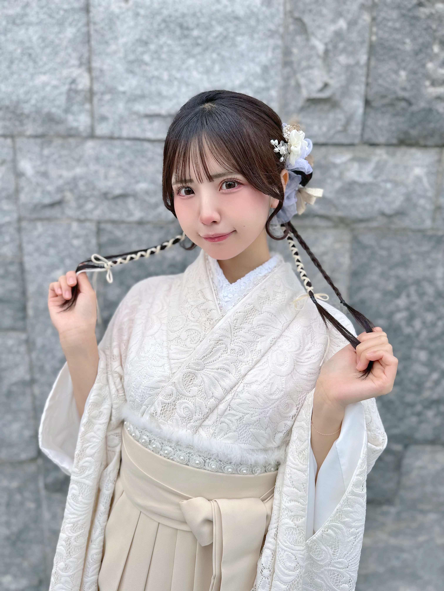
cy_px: 296
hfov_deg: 56.8
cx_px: 222
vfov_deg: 71.6
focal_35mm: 24
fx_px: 410
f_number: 1.78
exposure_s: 1/121
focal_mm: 6.86
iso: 80
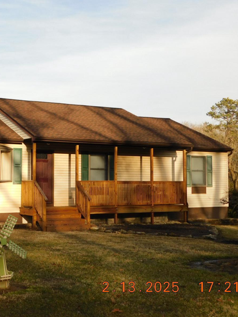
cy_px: 160
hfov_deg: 26.6
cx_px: 53
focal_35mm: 54
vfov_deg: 35.5
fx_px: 495
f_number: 3.6
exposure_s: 1/640
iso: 125
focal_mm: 7.1
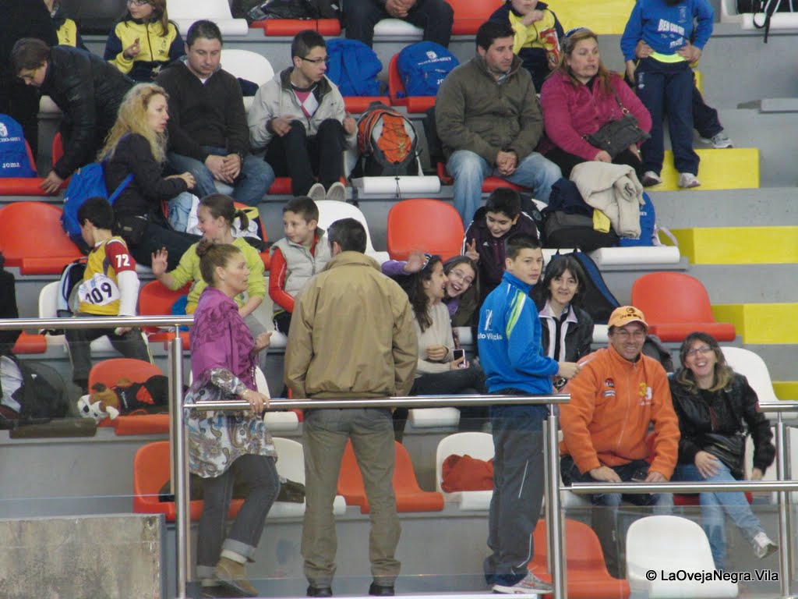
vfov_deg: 4.4
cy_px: 300
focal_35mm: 338
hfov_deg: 5.9
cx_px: 399
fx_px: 7792
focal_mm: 59.8
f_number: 4.6
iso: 400
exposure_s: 1/40
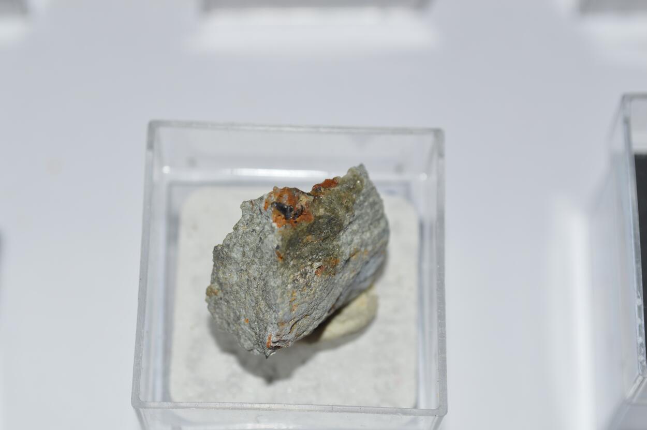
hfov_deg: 24.6
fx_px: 1481
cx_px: 324
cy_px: 215
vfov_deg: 16.5
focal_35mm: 82
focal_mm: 55
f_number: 8
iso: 100
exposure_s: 1/60
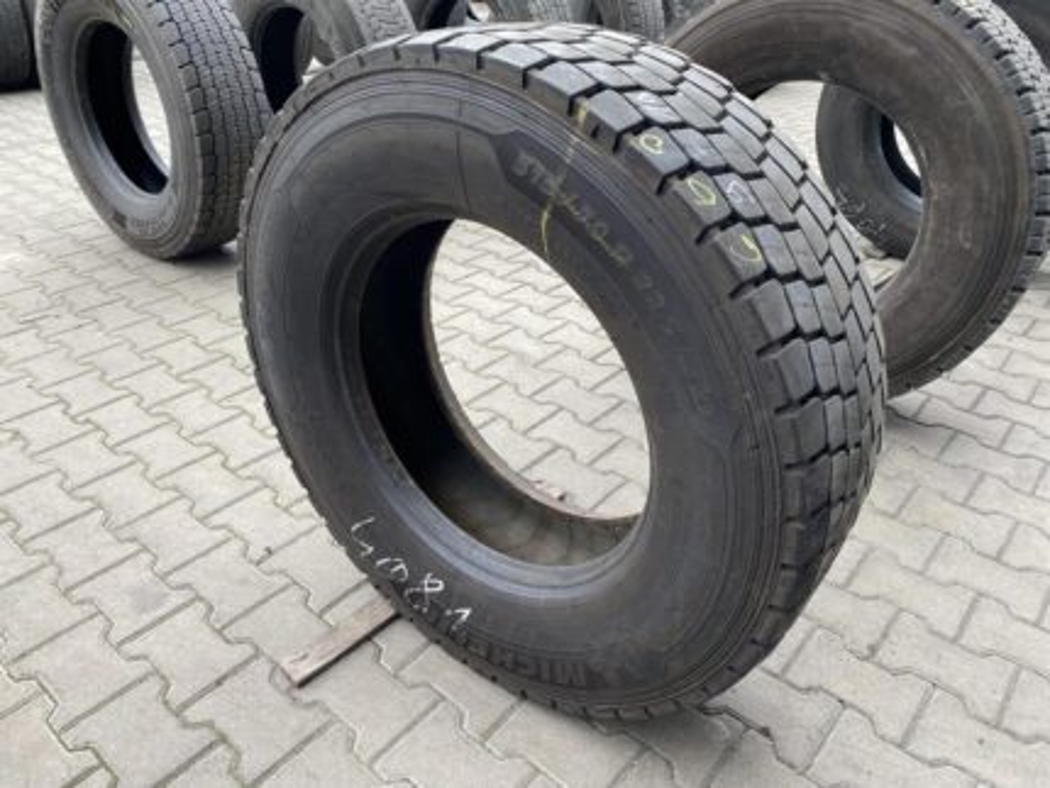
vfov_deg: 53.1
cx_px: 525
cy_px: 394
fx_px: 789
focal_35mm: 26
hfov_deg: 67.3
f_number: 1.8
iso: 32
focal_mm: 4.25
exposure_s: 1/122
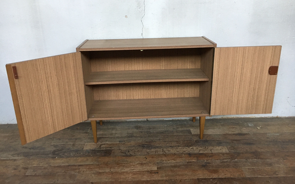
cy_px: 82
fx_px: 249
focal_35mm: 31
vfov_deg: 40.5
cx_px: 148
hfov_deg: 61.2
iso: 250
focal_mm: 4.15
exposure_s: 1/33
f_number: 2.2
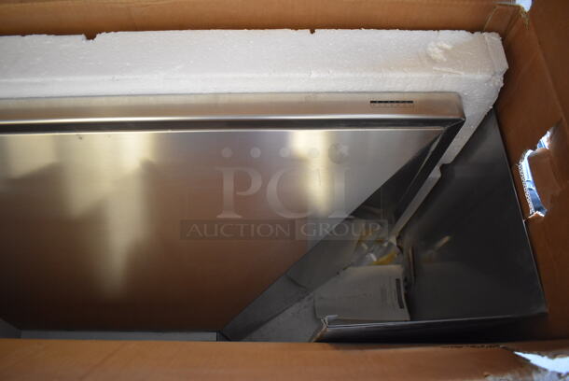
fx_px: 427
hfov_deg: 67.3
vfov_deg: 48.0
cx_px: 284
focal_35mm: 27
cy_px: 190
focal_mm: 18
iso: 2200
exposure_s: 1/125
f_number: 3.5
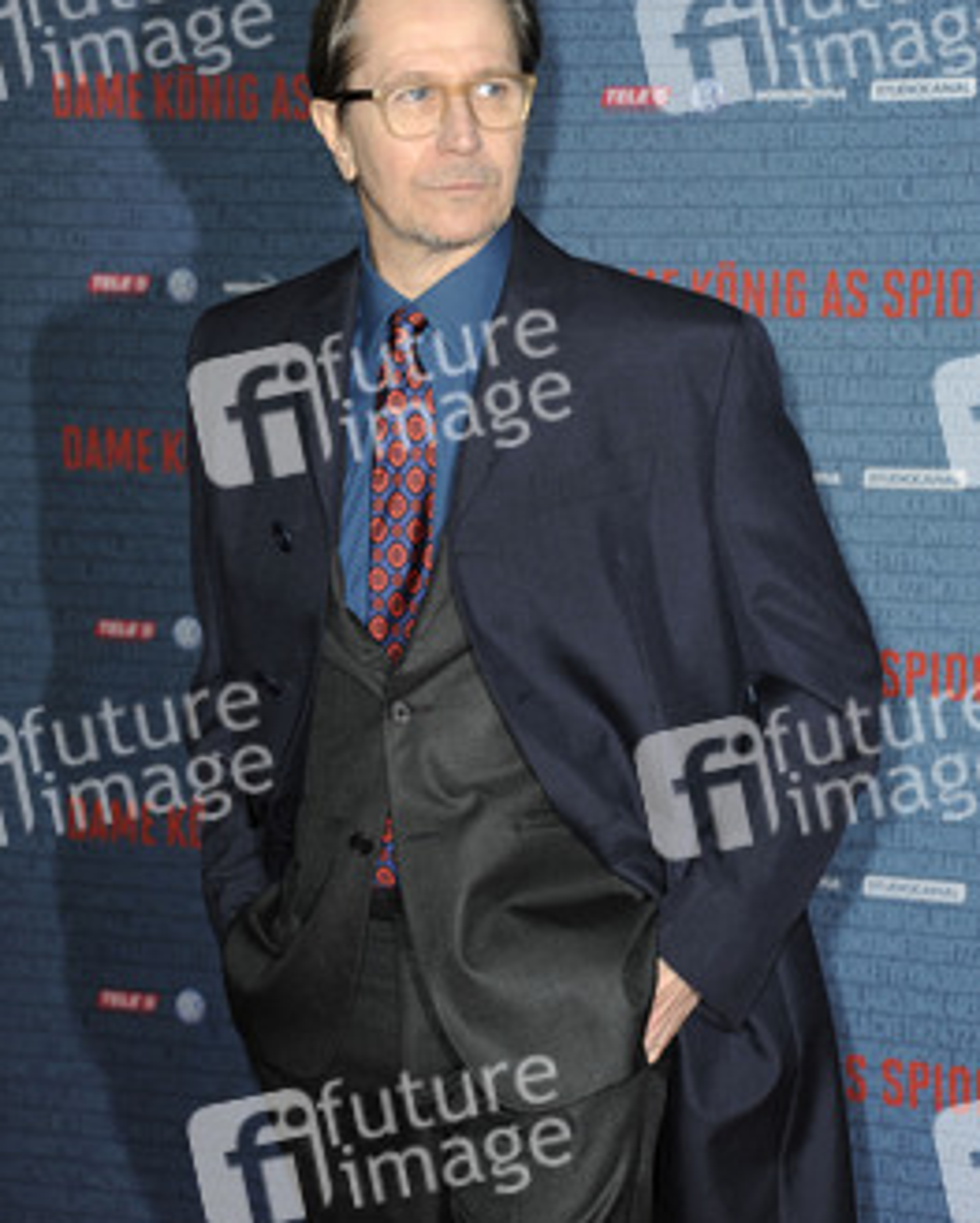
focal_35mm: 120
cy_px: 585
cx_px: 488
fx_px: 4345
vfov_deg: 16.0
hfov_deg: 12.9
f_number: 5.6
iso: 800
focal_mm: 105
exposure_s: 1/125
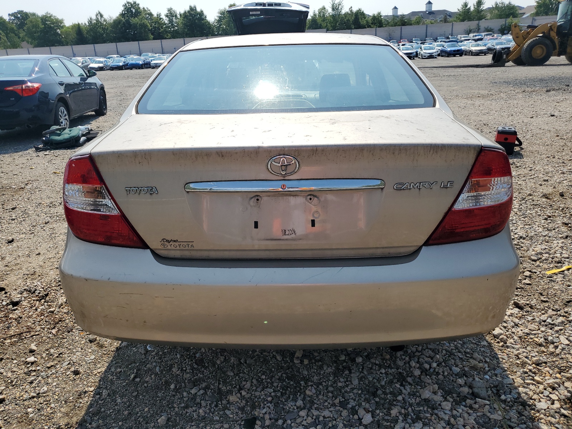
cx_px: 286
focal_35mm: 26
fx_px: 430
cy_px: 214
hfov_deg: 67.3
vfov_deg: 53.1
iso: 50
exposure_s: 1/5000
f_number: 1.5
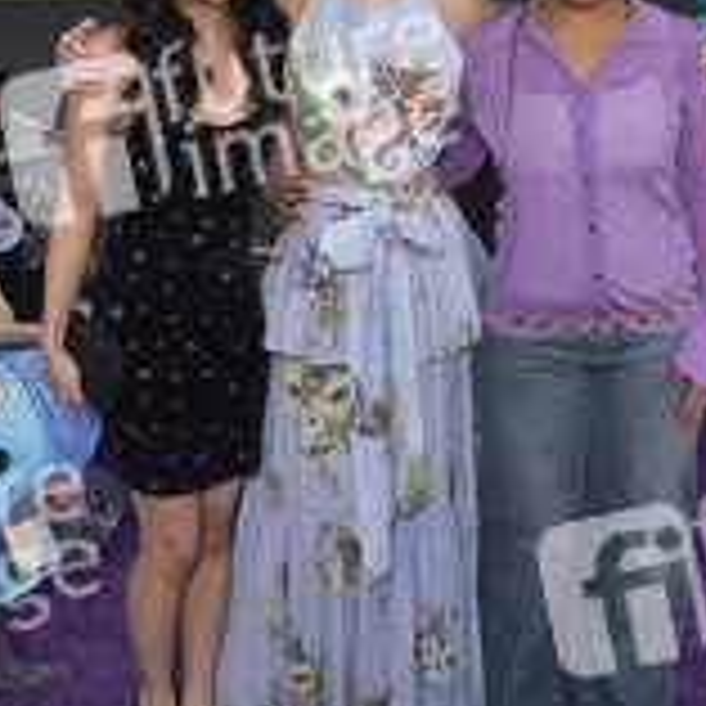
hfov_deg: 32.8
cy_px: 346
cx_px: 362
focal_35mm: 52
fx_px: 1200
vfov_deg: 32.8
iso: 800
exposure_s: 1/250
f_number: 6.3
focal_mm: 24
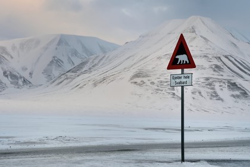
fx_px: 660
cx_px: 125
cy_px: 84
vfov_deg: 14.4
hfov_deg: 21.5
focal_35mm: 95
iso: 400
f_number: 7.1
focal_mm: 95
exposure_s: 1/250
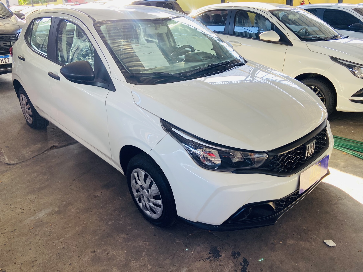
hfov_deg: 63.4
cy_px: 130
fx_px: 294
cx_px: 194
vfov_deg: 49.7
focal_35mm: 28
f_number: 1.8
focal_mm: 4.25
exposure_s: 1/121
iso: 80
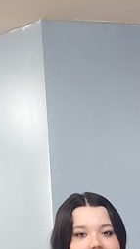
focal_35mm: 114
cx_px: 321
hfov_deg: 9.6
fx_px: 752
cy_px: 435
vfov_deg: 16.1
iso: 320
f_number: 1.5
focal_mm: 4.3
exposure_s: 1/40
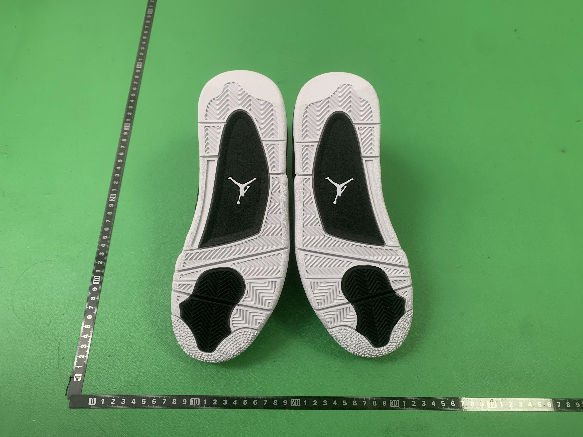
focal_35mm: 26
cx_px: 292
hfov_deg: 67.3
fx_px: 438
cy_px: 218
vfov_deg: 53.1
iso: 125
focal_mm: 4.25
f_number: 1.8
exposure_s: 1/60
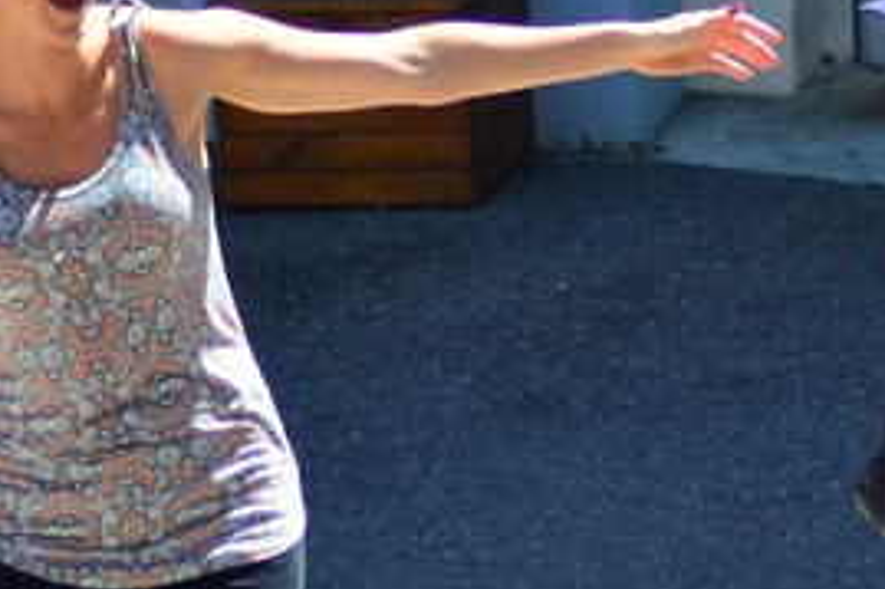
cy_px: 156
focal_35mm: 400
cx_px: 997
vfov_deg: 3.4
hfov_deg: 5.1
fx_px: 9827
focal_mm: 70
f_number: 4
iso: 280
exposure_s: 1/1000
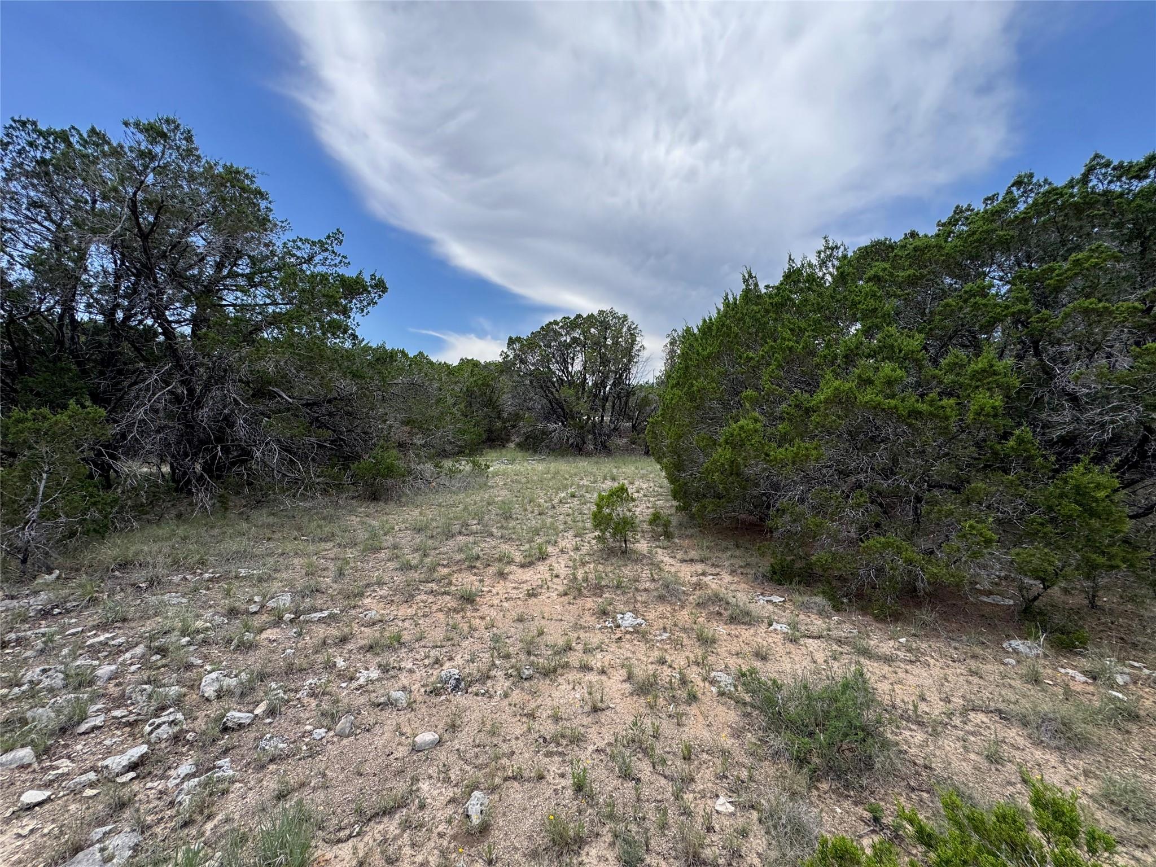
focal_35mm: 14
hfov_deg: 102.1
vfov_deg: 85.7
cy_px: 434
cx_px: 578
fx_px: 468
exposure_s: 1/849
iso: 50
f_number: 2.2
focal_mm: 2.22
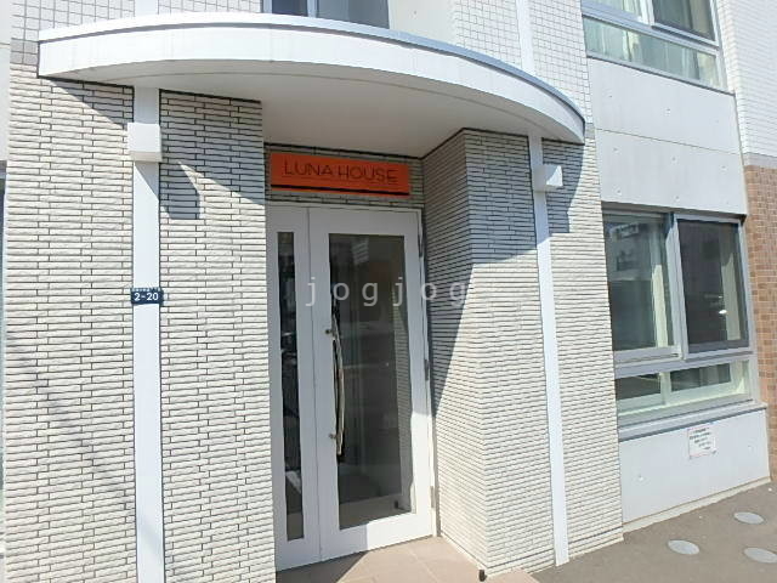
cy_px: 292
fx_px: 471
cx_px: 388
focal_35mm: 21
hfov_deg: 79.0
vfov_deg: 63.4
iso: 125
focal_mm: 3.7
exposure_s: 1/640
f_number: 6
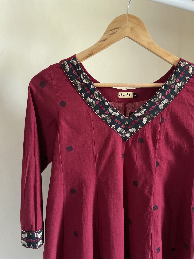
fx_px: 194
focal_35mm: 26
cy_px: 130
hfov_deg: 53.1
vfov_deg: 67.3
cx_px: 97
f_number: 1.6
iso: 500
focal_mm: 4.2
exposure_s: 1/50
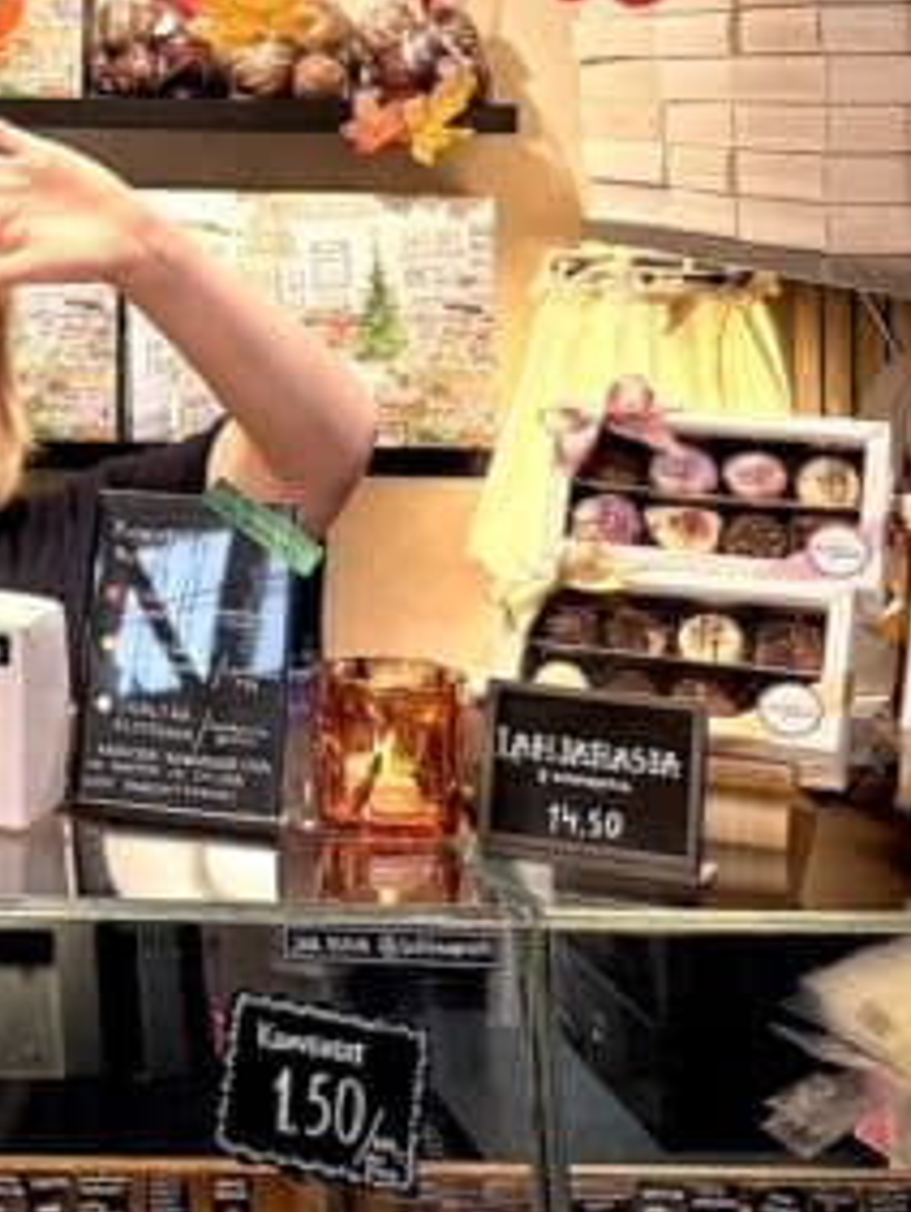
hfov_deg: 16.2
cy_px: -39
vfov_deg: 21.6
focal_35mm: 87
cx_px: -245
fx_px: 3048
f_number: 1.78
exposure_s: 1/100
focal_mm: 6.76
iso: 200
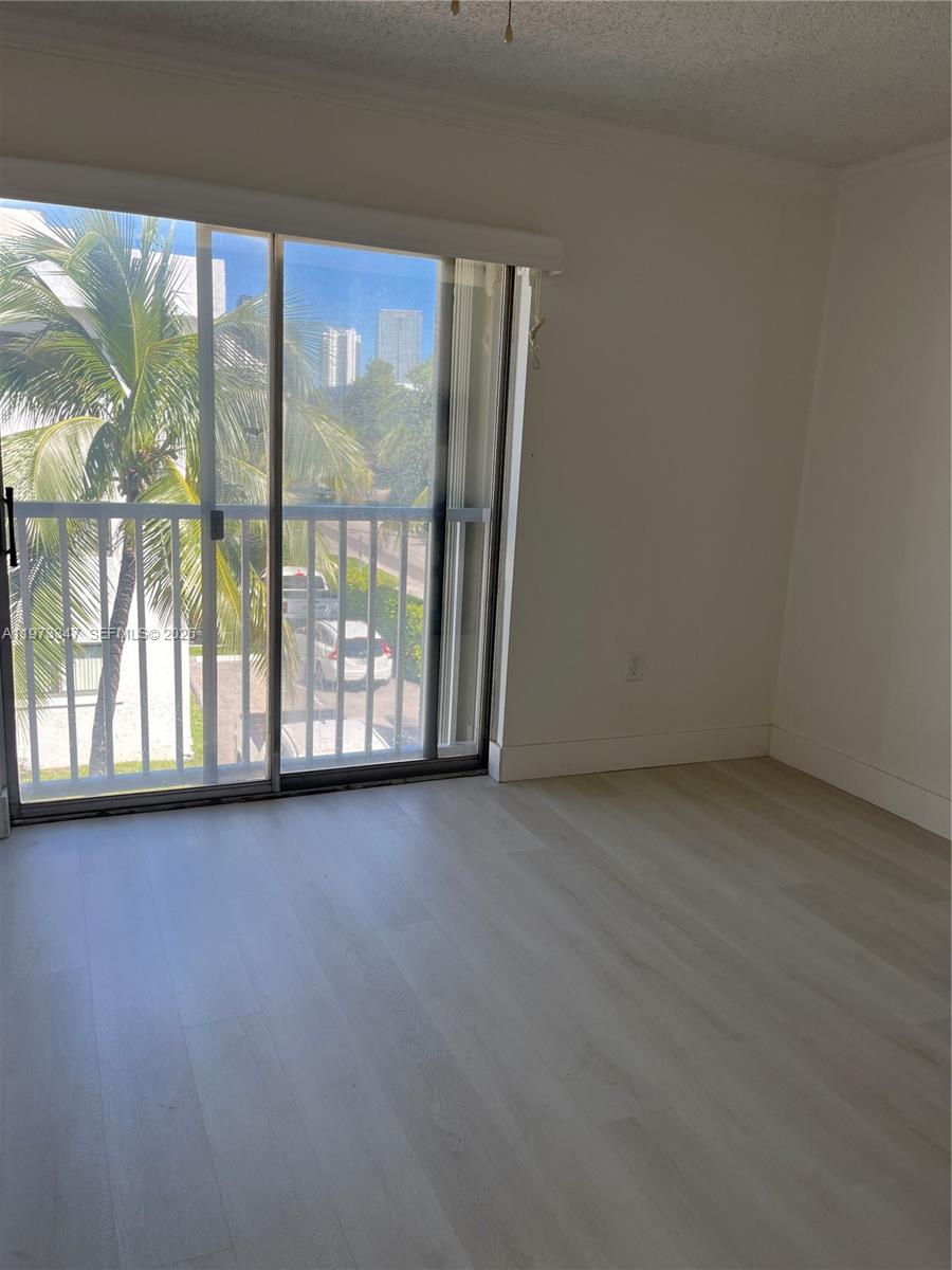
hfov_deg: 53.1
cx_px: 476
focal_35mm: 26
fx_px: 953
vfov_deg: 67.3
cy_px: 635
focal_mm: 5.1
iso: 40
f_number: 1.6
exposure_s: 1/288
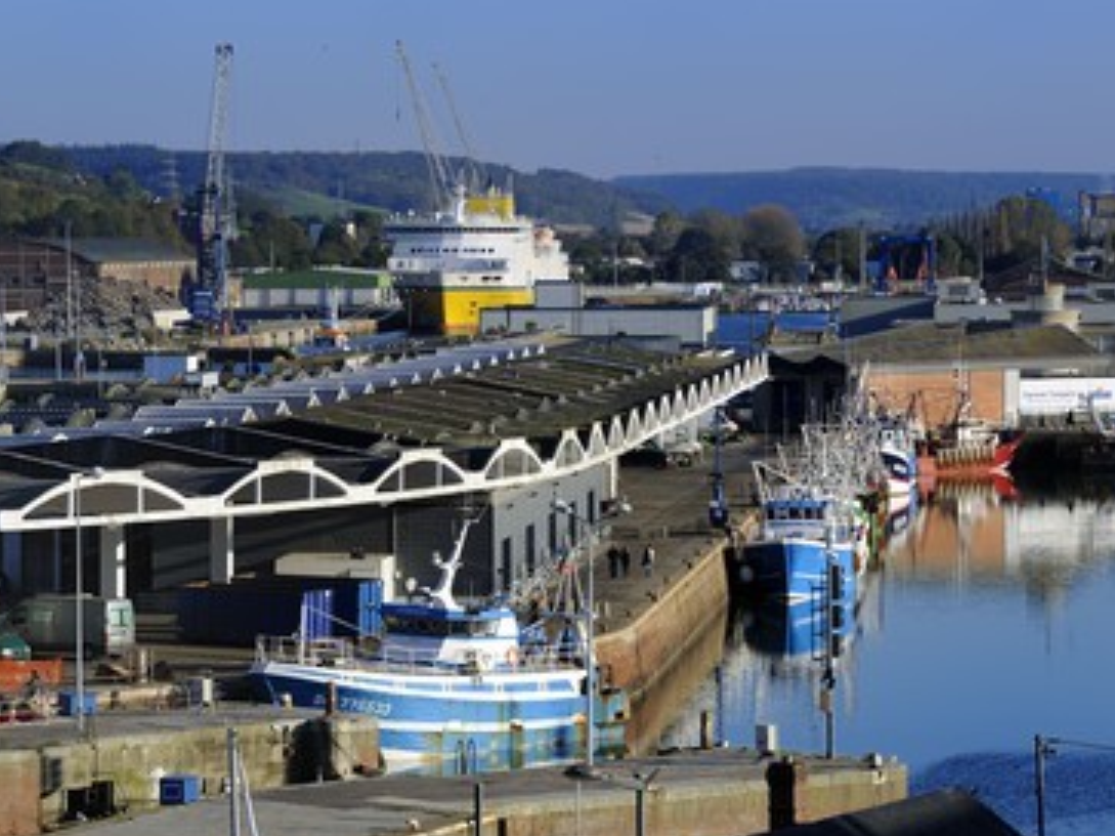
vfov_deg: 8.3
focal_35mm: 178
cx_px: 559
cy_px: 421
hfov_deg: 11.1
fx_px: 5732
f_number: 11
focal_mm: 160
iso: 200
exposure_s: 1/200
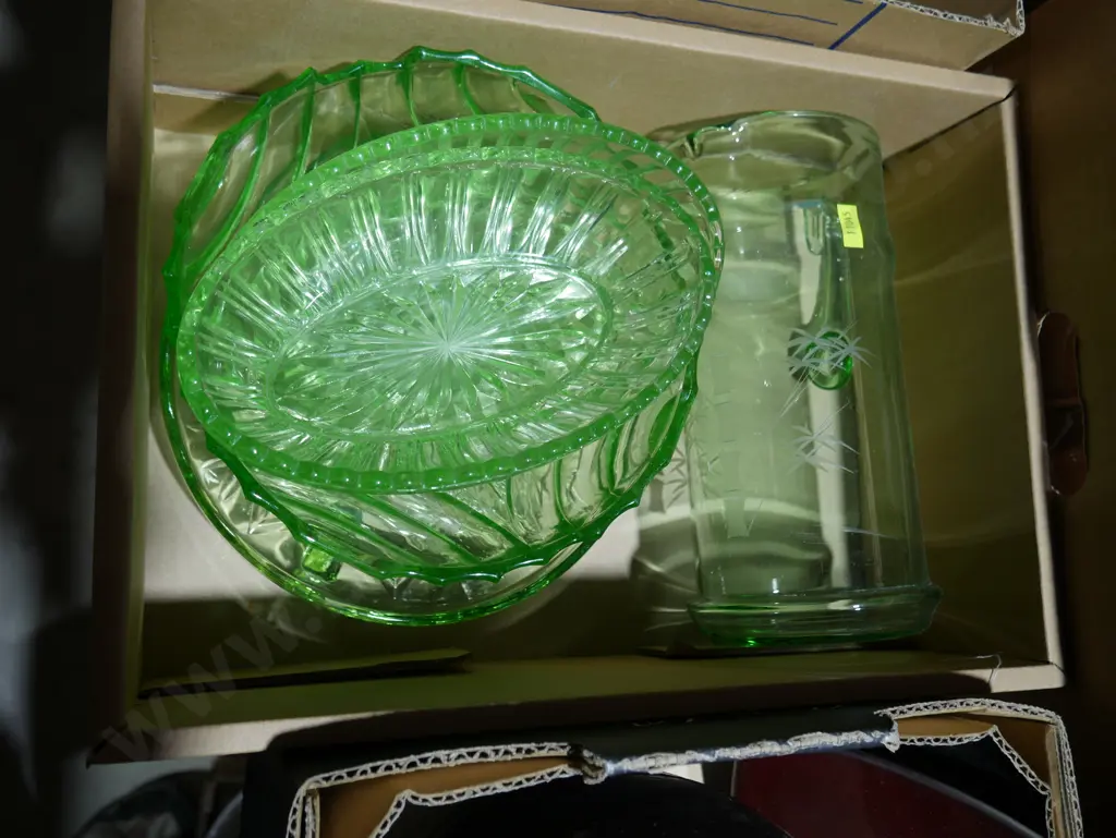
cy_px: 419
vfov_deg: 44.2
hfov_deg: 56.8
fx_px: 1032
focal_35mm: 32
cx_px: 558
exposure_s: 1/60
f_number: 3.6
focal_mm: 16
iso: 200
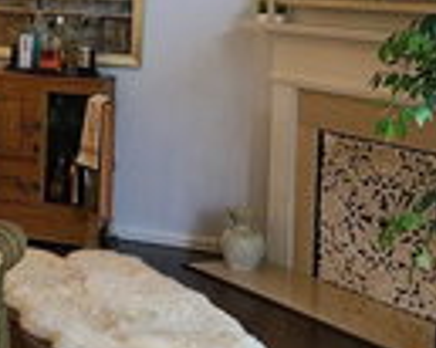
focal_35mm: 84
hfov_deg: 20.1
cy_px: 14
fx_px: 1083
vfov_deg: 17.9
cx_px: -191
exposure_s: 1/60
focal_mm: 5.4
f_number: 1.8
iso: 125
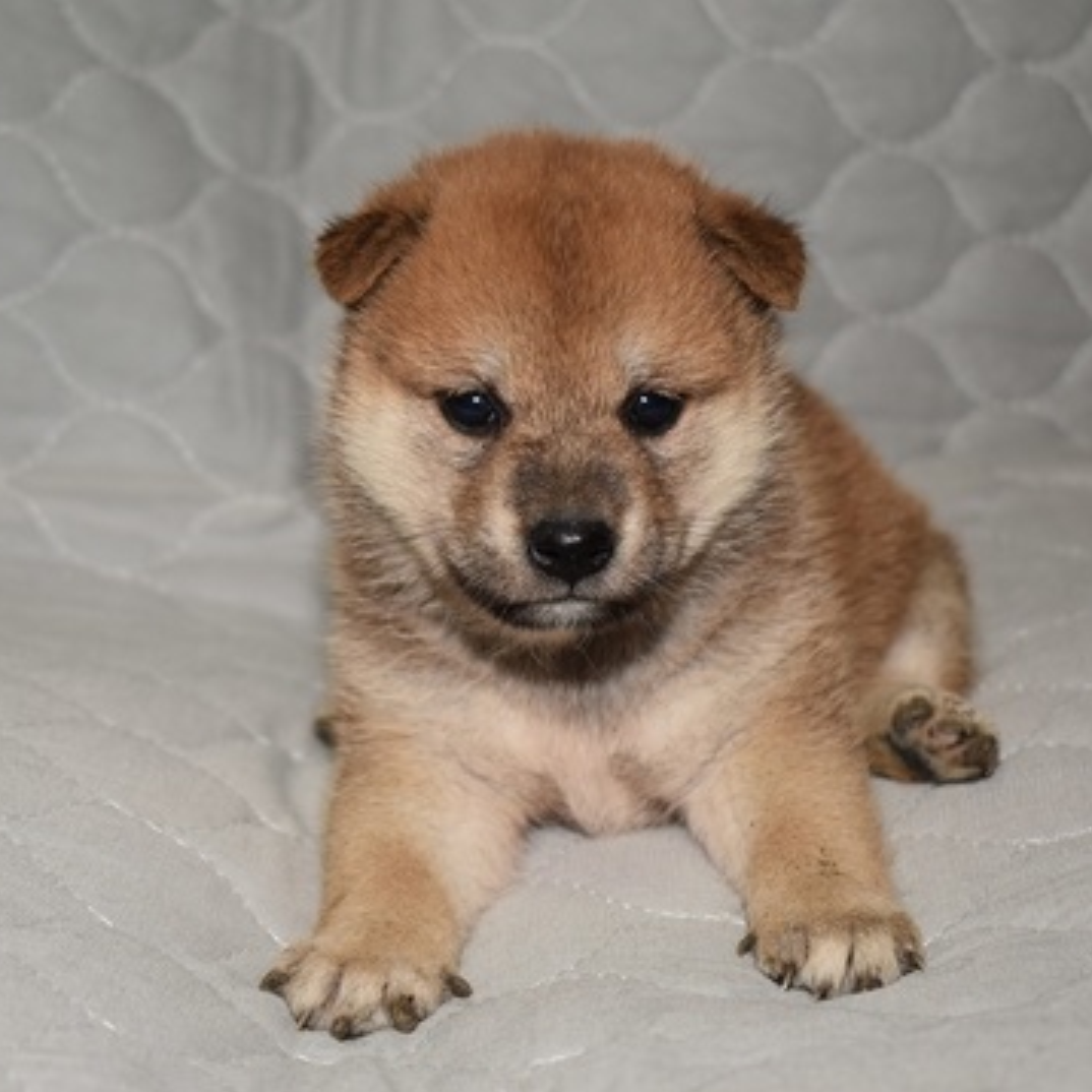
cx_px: 485
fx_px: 2748
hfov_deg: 22.5
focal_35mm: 77
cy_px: 546
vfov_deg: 22.5
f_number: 4.8
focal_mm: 40
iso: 360
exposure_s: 1/60
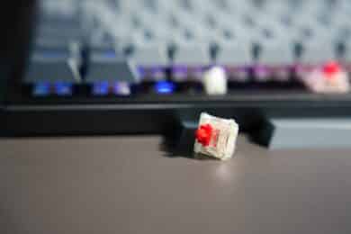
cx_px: 176
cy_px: 117
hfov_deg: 28.8
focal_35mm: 70
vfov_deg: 19.5
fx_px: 682
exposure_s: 1/80
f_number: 3.2
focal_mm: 70
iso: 400
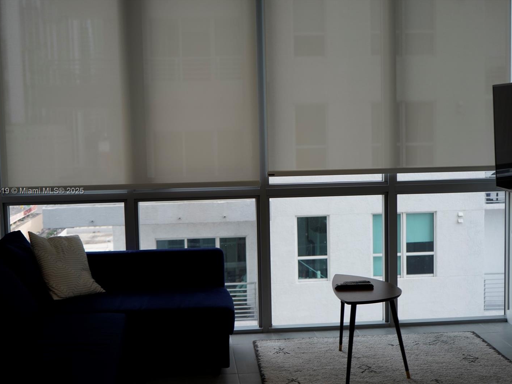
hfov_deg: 38.2
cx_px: 258
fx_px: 739
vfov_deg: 29.1
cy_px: 191
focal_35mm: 50
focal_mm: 46
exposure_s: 1/160
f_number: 4.5
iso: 200
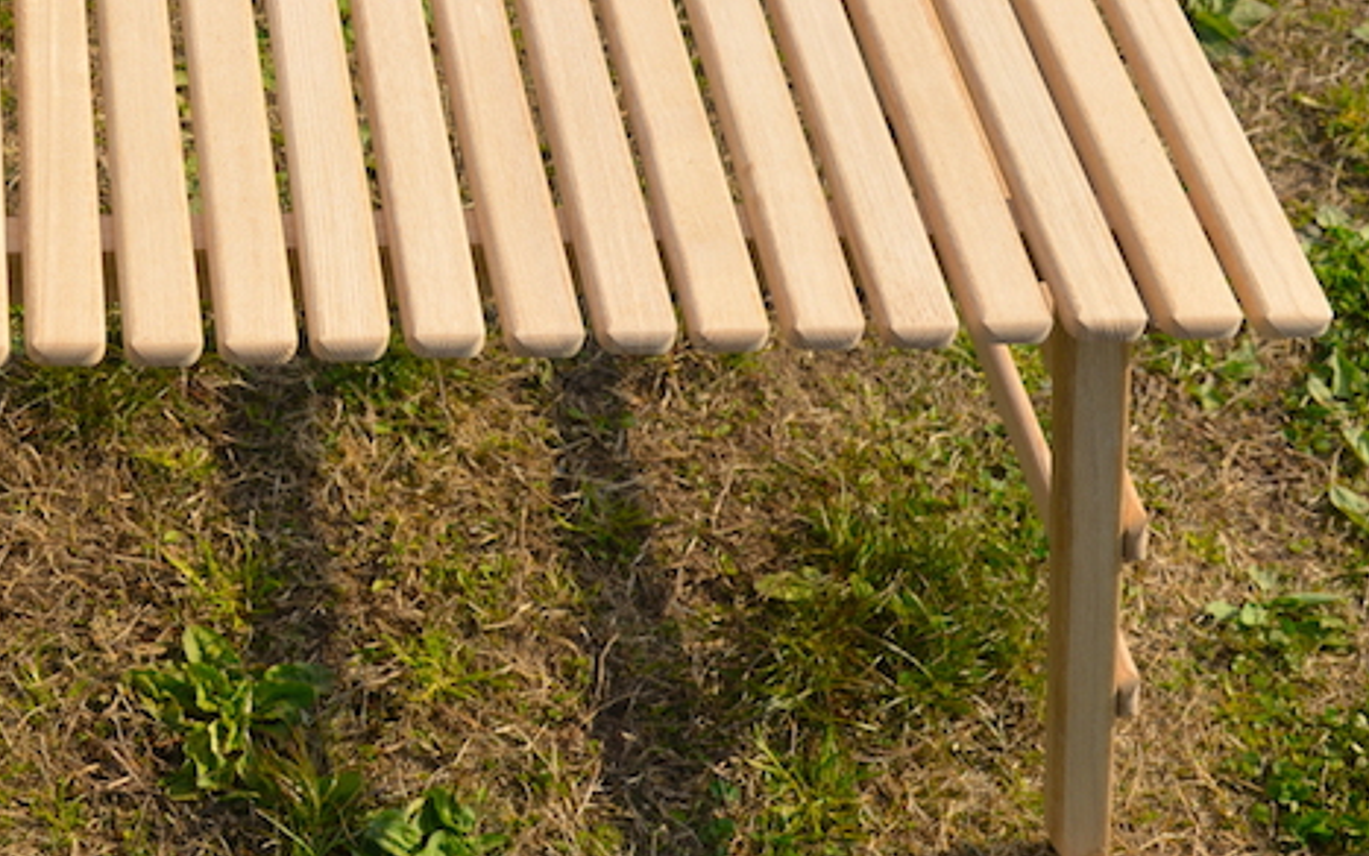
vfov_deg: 15.7
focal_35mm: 83
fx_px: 3097
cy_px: 281
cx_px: 12
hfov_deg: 23.9
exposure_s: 1/250
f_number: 8
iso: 100
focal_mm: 38
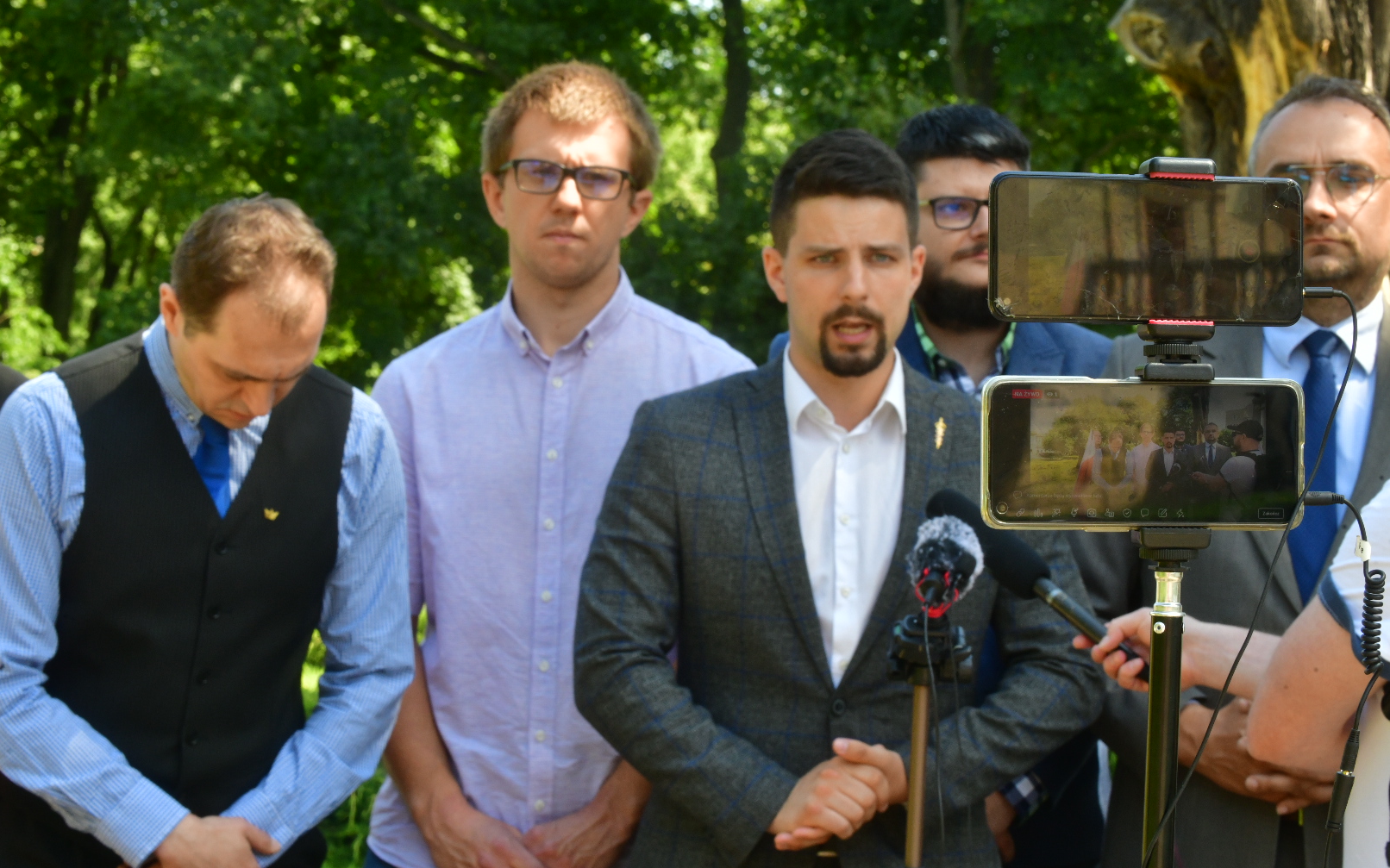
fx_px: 3182
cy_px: 424
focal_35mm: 84
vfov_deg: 15.5
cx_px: 693
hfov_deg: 24.6
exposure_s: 1/80
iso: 800
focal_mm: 82
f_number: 22
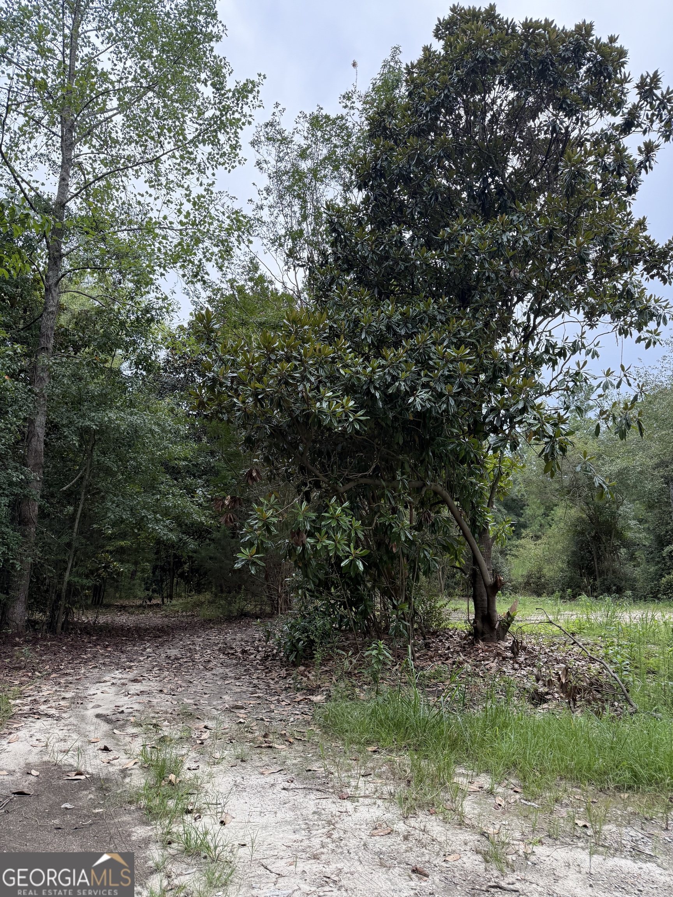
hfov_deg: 56.8
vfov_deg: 71.6
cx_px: 336
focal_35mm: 24
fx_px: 622
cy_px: 448
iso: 100
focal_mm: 6.76
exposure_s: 1/868
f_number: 1.78
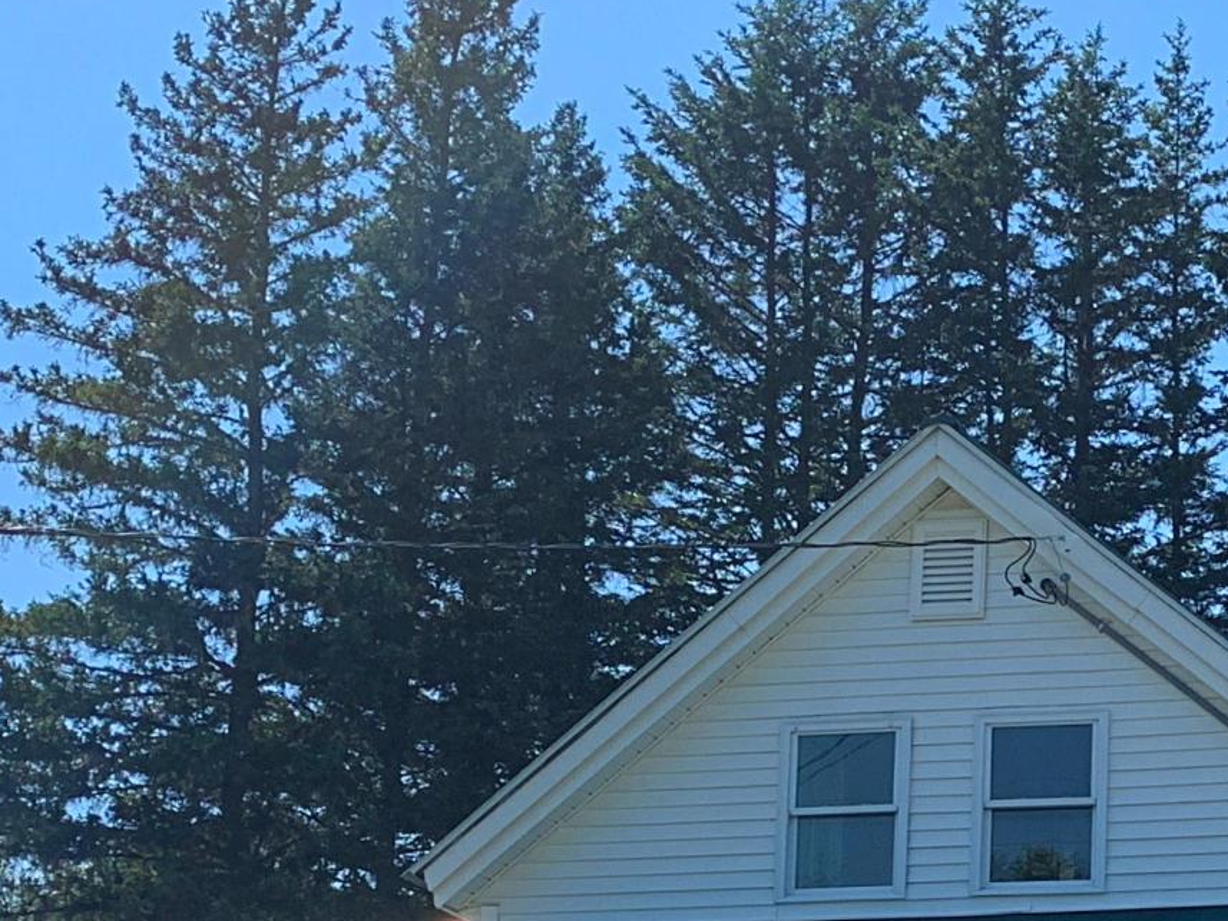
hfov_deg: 20.7
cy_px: 928
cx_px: 1290
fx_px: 3229
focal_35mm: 91
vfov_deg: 15.9
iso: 25
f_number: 1.8
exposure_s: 1/1748
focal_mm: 4.25
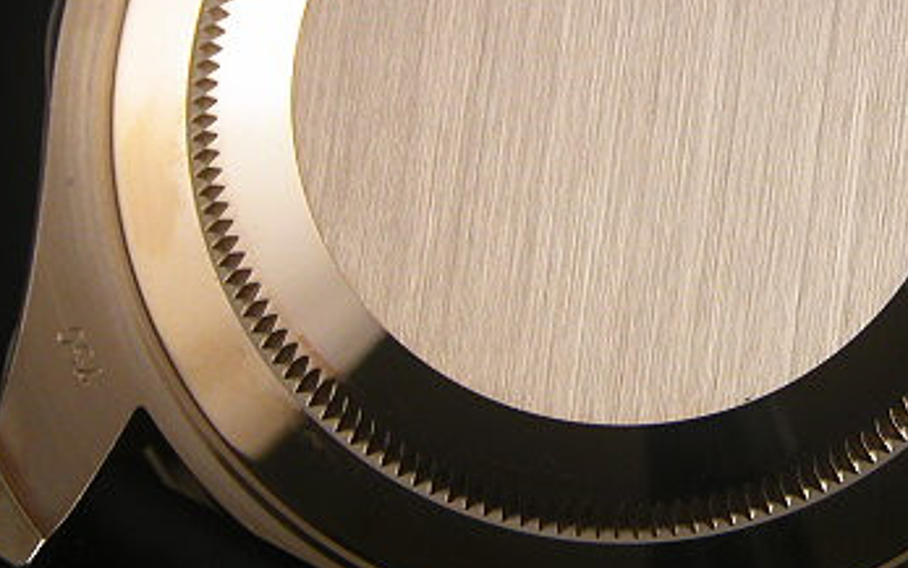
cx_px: 638
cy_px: 170
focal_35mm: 362
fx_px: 8959
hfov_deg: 5.8
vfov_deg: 3.6
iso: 100
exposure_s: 1/22.3
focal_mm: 37.7
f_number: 3.9
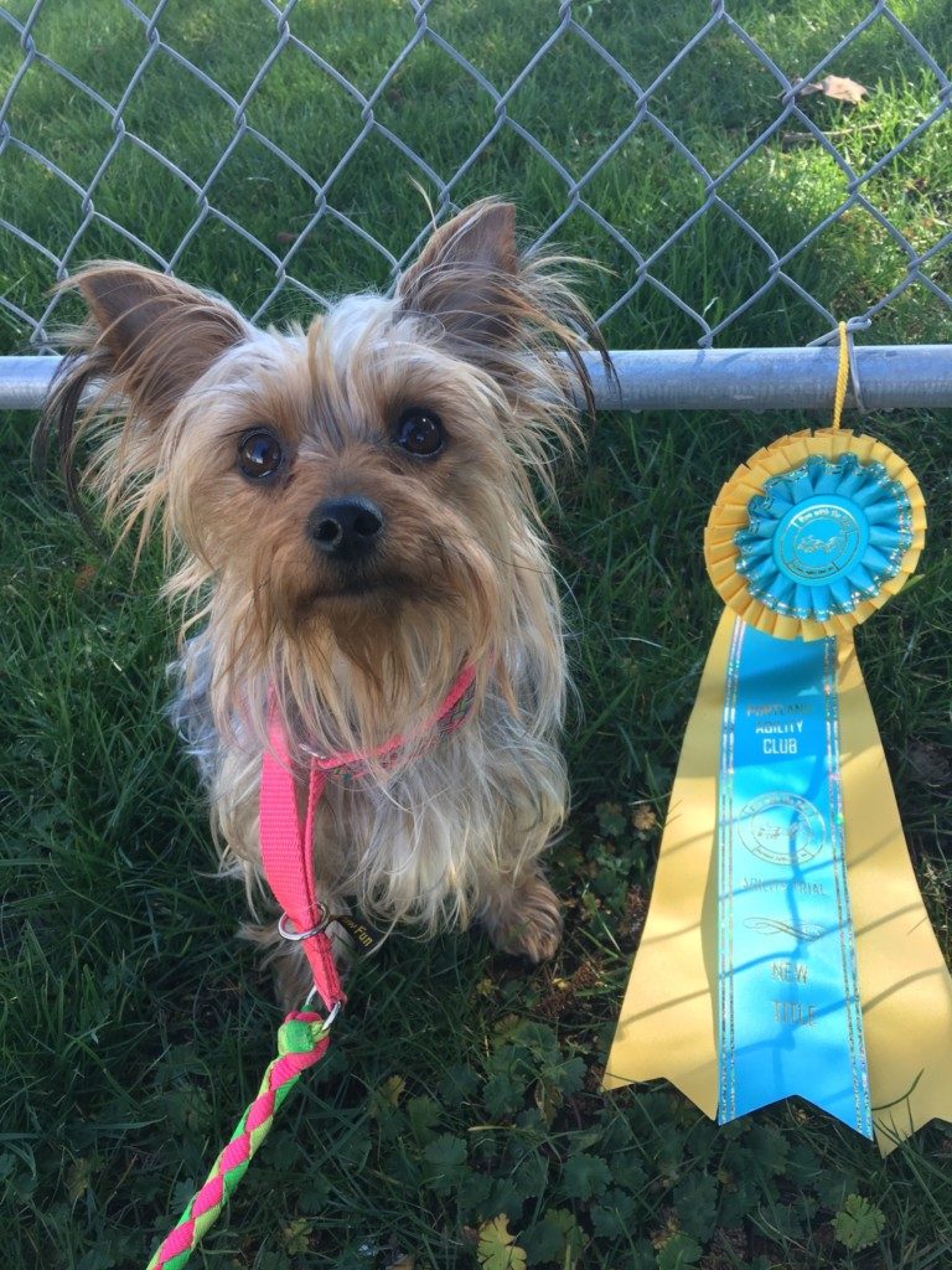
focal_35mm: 29
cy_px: 635
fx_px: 1063
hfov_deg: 48.2
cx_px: 476
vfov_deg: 61.7
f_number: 2.2
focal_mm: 4.15
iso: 25
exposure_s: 1/120
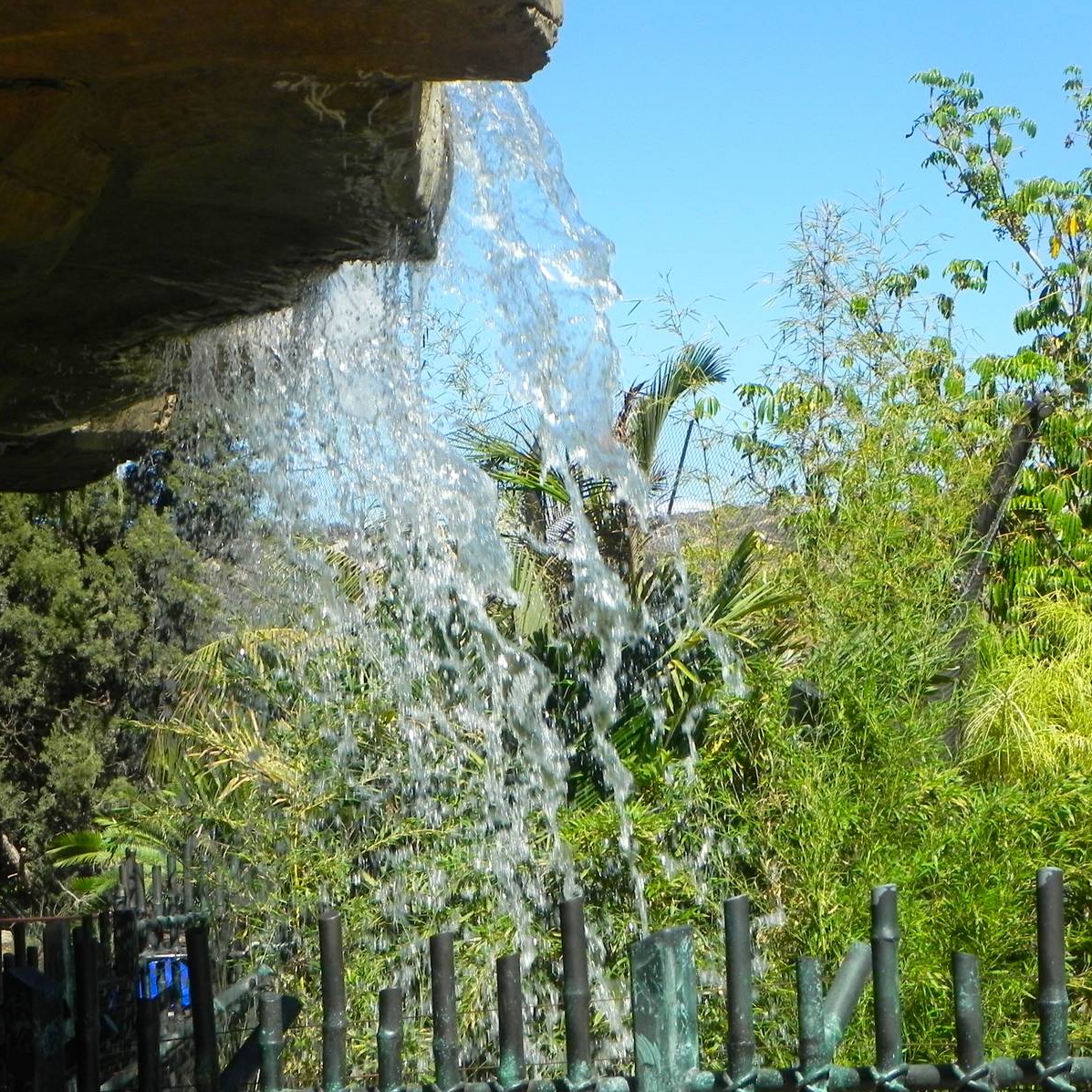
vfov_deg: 22.2
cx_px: 492
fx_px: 2784
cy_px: 546
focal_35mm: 78
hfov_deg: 22.2
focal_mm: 11.8
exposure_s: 1/333
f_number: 7.1
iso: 160
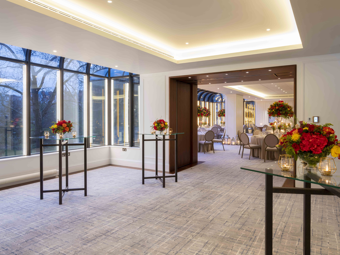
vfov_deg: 54.9
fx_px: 246
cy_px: 128
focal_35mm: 25
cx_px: 170
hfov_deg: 69.4
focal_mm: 32
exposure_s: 10
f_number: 16
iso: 100
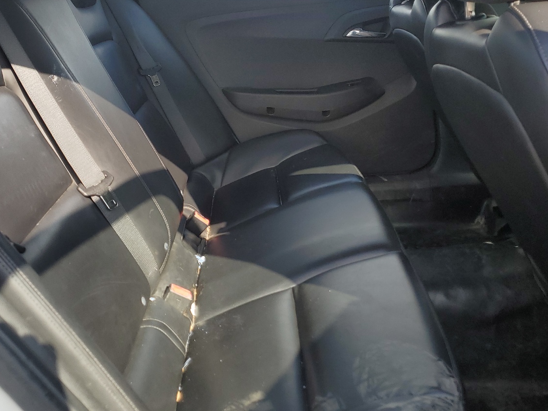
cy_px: 142
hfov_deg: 50.1
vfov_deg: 38.3
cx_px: 267
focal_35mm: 37
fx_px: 586
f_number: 1.5
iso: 50
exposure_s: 1/714
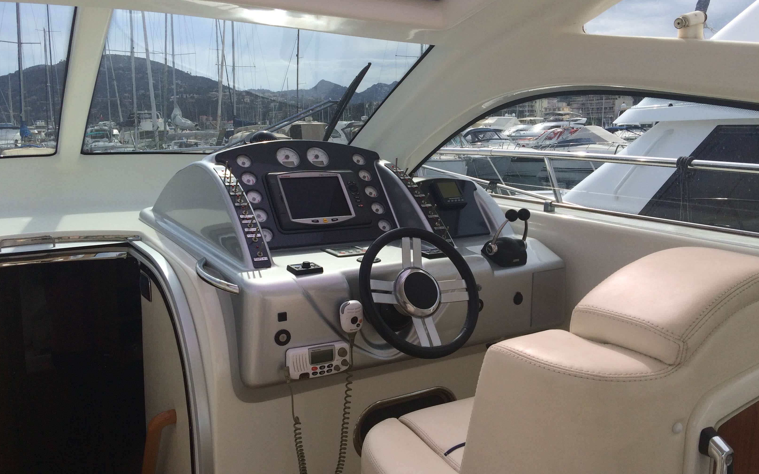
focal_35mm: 31
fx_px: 641
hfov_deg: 61.2
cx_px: 379
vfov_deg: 40.5
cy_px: 206
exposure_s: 1/1172
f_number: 2.2
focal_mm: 4.15
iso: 32
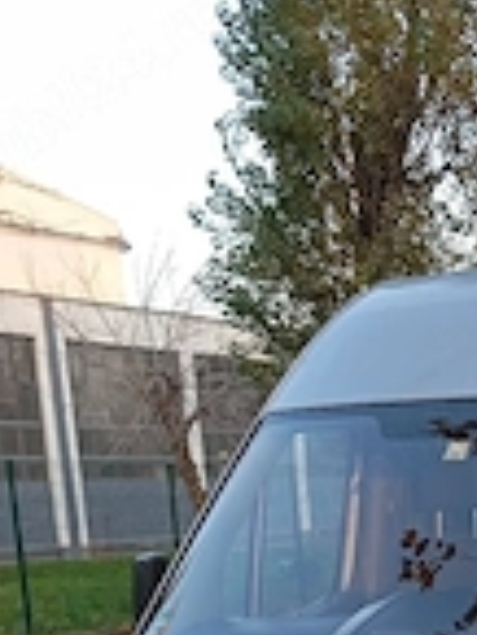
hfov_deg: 18.5
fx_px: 1413
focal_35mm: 77
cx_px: 512
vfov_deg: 22.6
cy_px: 828
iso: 231
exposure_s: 1/100
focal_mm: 4.22
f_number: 1.8
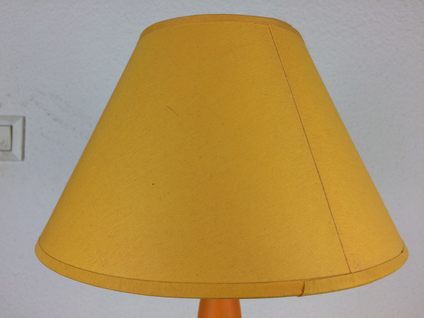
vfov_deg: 48.2
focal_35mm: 29
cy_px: 159
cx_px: 212
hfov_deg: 61.7
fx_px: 355
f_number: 2.2
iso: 40
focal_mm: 4.15
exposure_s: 1/100
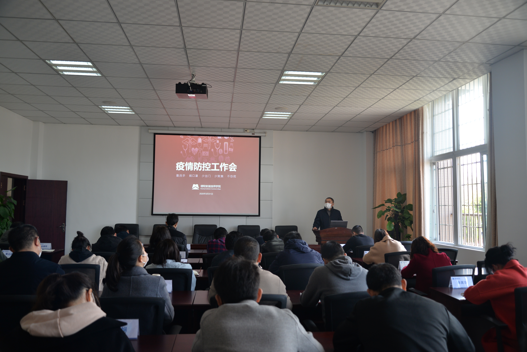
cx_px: 264
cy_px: 176
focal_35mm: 29
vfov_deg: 45.0
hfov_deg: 63.7
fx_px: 424
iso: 360
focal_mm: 29
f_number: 3.8
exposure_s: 1/100
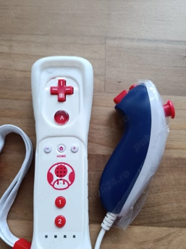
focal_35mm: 28
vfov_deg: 63.1
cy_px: 144
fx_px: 201
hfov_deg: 49.6
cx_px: 80
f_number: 1.65
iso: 1143
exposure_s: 1/100
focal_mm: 6.14
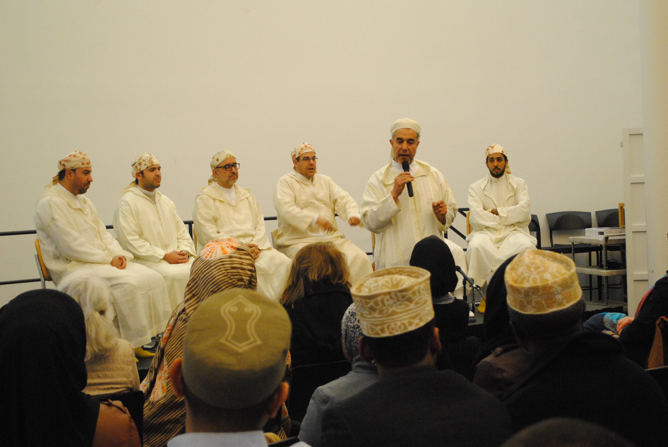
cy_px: 224
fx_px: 1115
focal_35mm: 60
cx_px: 334
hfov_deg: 33.4
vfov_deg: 22.7
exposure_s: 1/30
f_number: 5.3
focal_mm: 40
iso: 1400
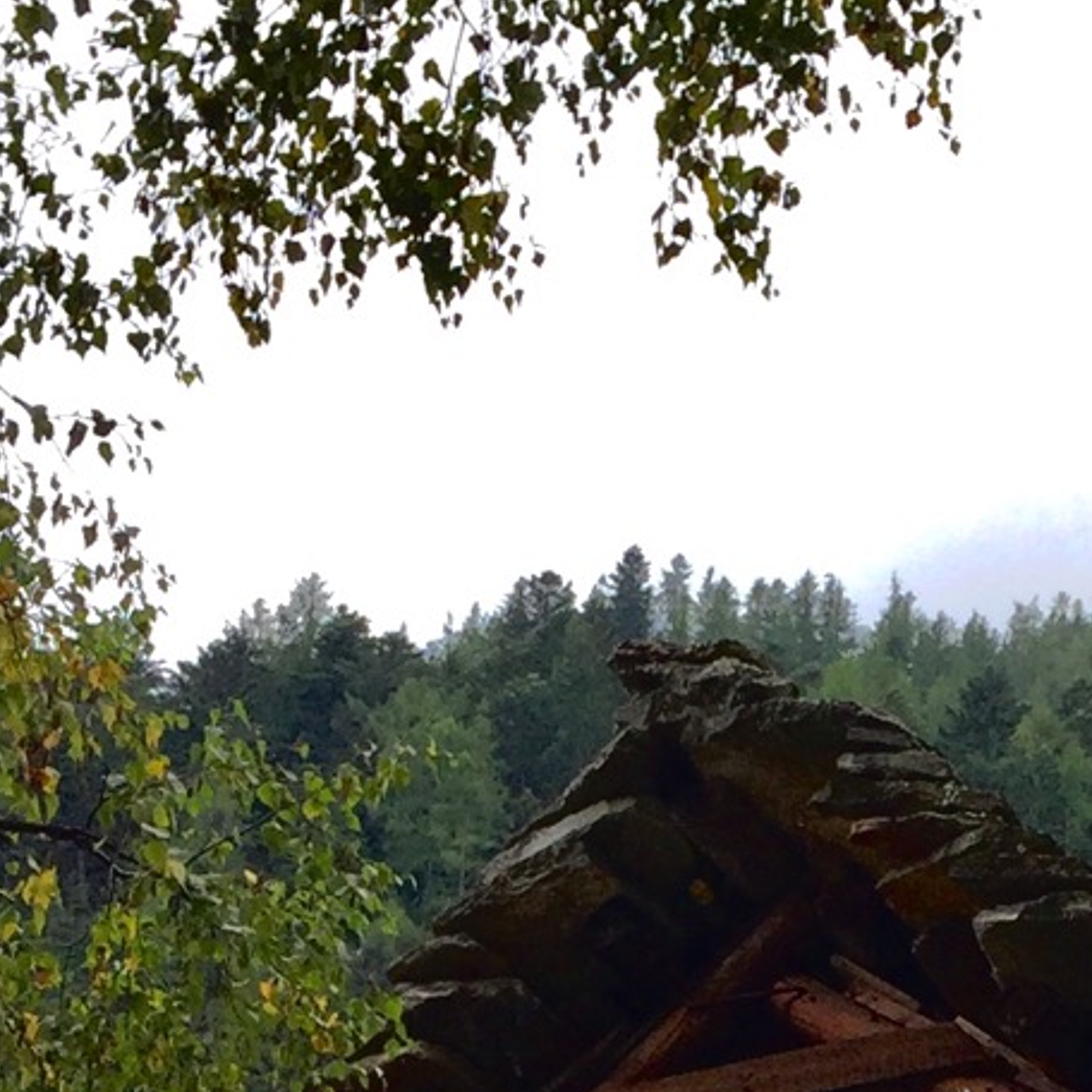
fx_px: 4104
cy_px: 1815
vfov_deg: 13.9
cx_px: 1058
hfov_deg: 14.9
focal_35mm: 115
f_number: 2.2
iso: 32
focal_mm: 4.15
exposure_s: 1/304
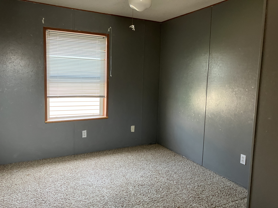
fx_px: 225
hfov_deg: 63.4
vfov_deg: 49.7
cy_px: 104
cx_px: 139
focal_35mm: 28
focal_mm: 3.99
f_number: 1.8
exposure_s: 1/60
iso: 100
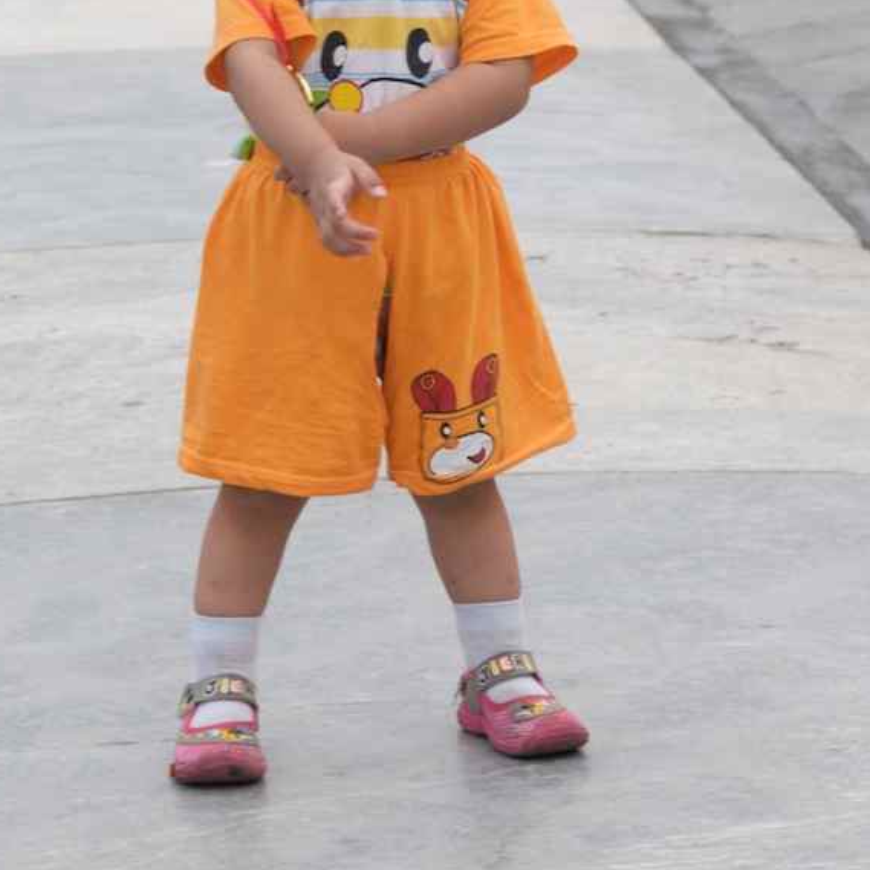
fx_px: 7820
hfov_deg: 6.4
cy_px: 239
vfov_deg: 6.4
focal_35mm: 275
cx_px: 401
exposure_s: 1/200
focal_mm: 120
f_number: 9
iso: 400
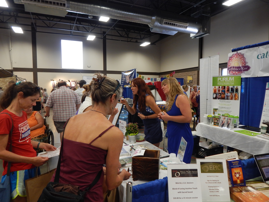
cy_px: 101
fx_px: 171
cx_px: 134
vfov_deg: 61.1
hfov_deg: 76.4
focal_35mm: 22
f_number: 3
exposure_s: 1/30
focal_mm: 4
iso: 180
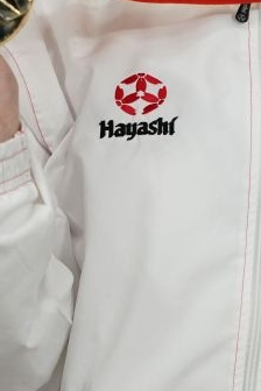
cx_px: 244
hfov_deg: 1.0
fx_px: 15539
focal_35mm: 1429
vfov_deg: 1.4
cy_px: 105
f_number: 2.8
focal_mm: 400
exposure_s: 1/500
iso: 2500
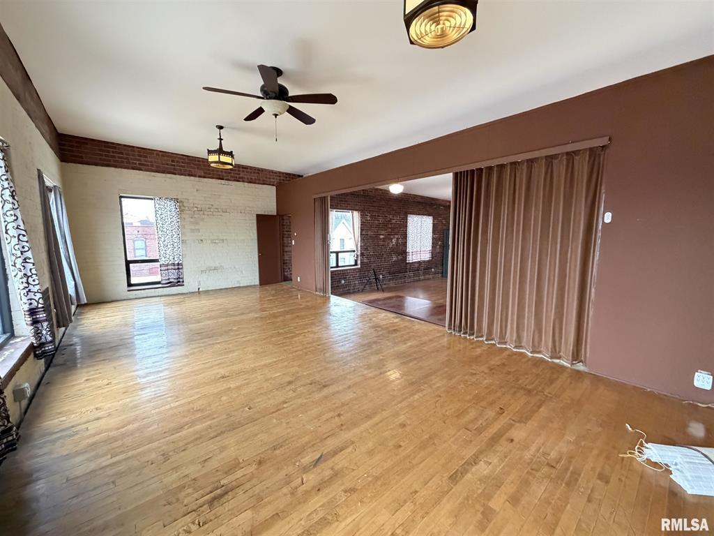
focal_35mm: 14
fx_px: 289
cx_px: 357
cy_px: 268
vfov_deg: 85.7
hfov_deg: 102.1
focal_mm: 2.22
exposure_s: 1/60
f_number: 2.2
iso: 1000
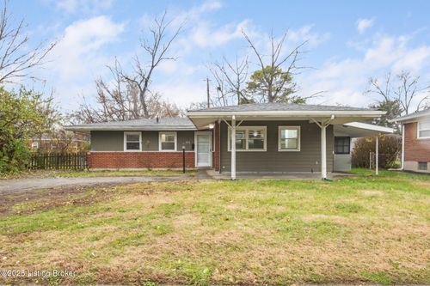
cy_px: 143
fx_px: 334
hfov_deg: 65.5
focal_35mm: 28
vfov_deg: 46.4
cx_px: 215
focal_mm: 28
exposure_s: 1/4
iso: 200
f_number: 11
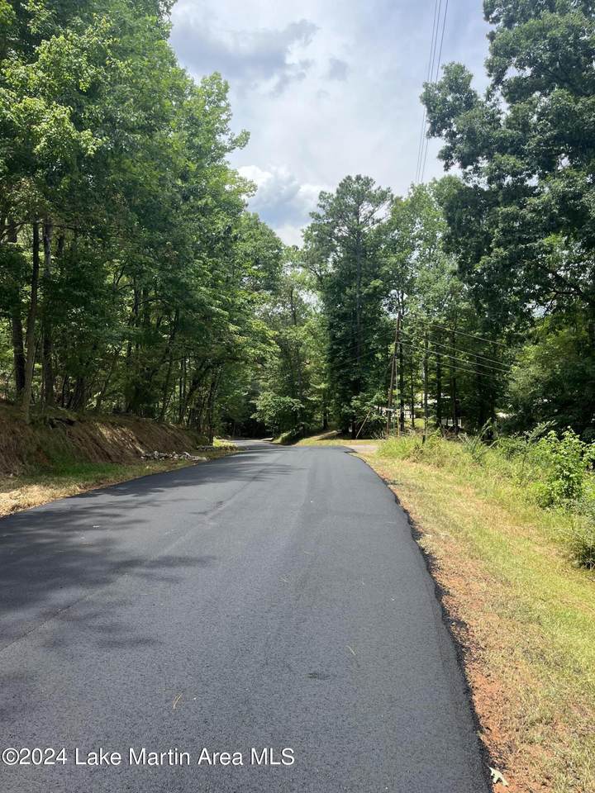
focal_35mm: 26
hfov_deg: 53.1
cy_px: 396
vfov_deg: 67.3
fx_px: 596
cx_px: 298
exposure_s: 1/1129
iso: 50
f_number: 1.6
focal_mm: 5.1
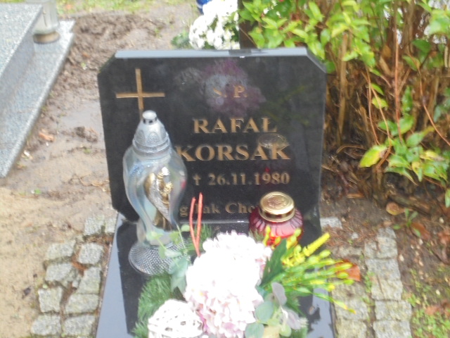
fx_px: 832
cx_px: 225
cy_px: 169
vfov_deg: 22.9
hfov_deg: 30.3
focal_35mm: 64
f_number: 5.6
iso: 400
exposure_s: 1/15
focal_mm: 11.5
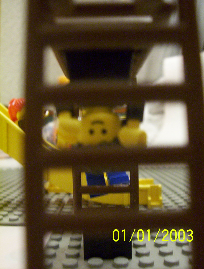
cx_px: 102
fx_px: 336
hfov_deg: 33.8
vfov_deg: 43.7
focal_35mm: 43
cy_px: 134
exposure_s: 1/8
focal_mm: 5.77
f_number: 2.73
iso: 200
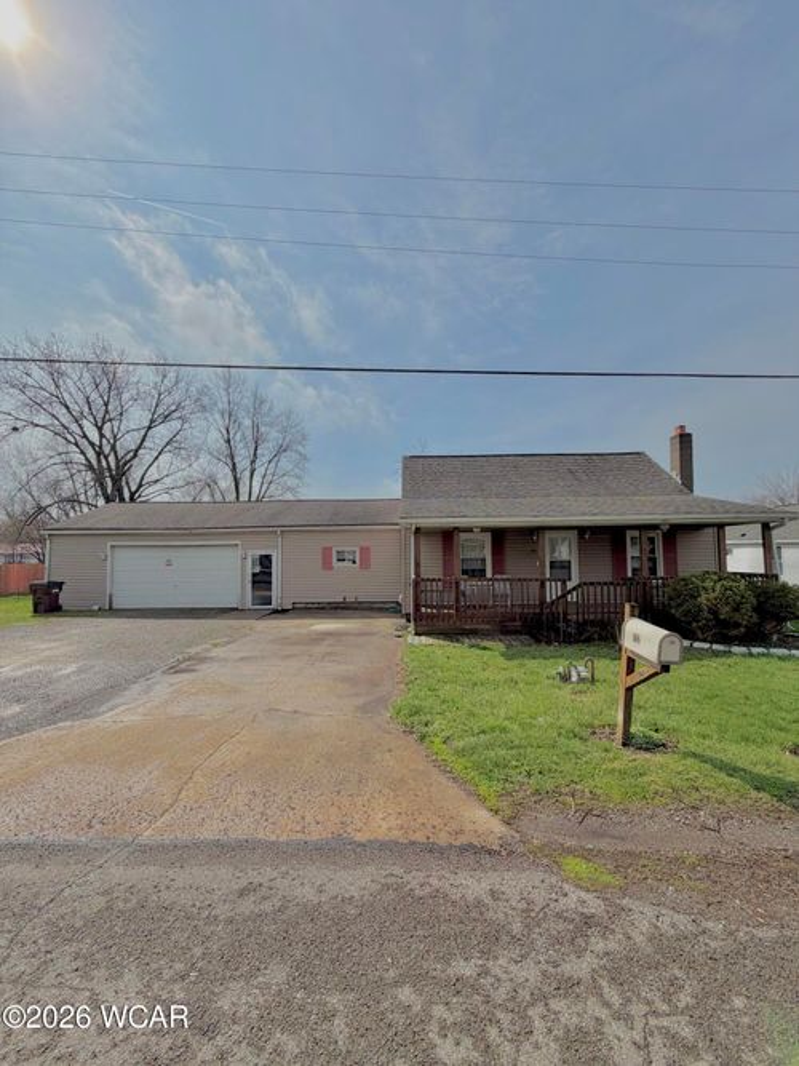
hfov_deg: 85.7
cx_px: 400
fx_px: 431
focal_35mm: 14
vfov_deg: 102.1
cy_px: 533
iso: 20
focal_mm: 2.22
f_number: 2.2
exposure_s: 1/2092
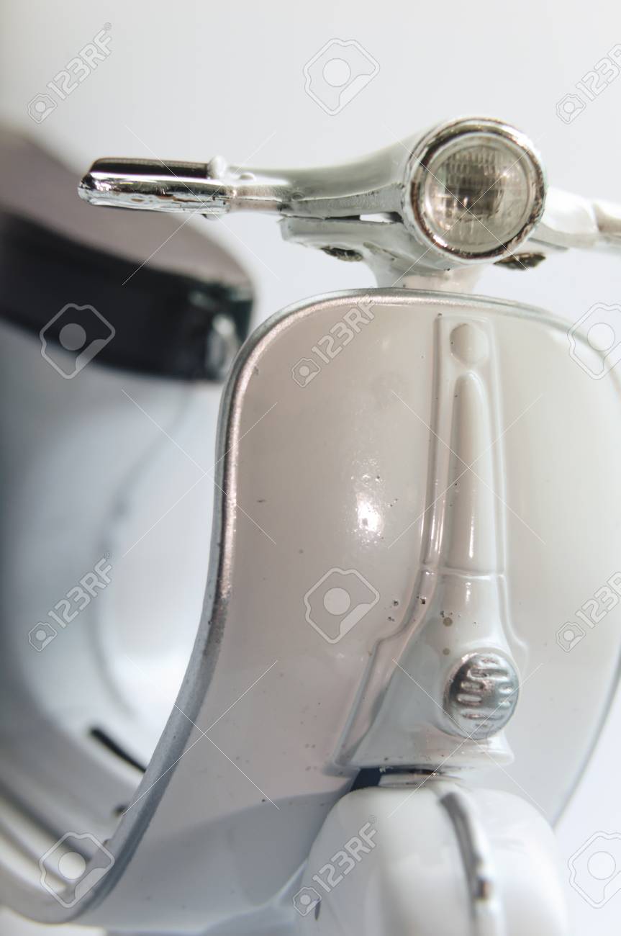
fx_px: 2725
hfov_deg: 13.0
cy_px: 468
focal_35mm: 105
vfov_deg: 19.5
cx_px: 310
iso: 100
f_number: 10
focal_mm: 70
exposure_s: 1/200
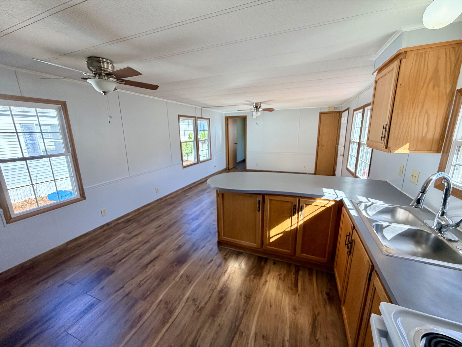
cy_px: 174
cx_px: 231
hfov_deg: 102.1
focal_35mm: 14
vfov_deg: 85.7
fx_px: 187
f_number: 2.2
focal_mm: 2.22
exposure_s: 1/120
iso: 250
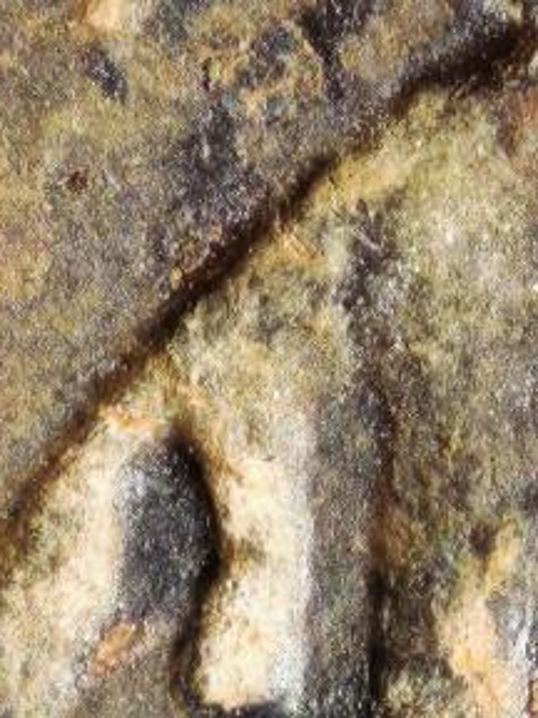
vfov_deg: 3.4
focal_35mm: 575
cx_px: 1054
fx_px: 11915
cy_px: 688
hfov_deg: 2.6
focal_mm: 9
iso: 160
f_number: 2
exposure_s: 1/100
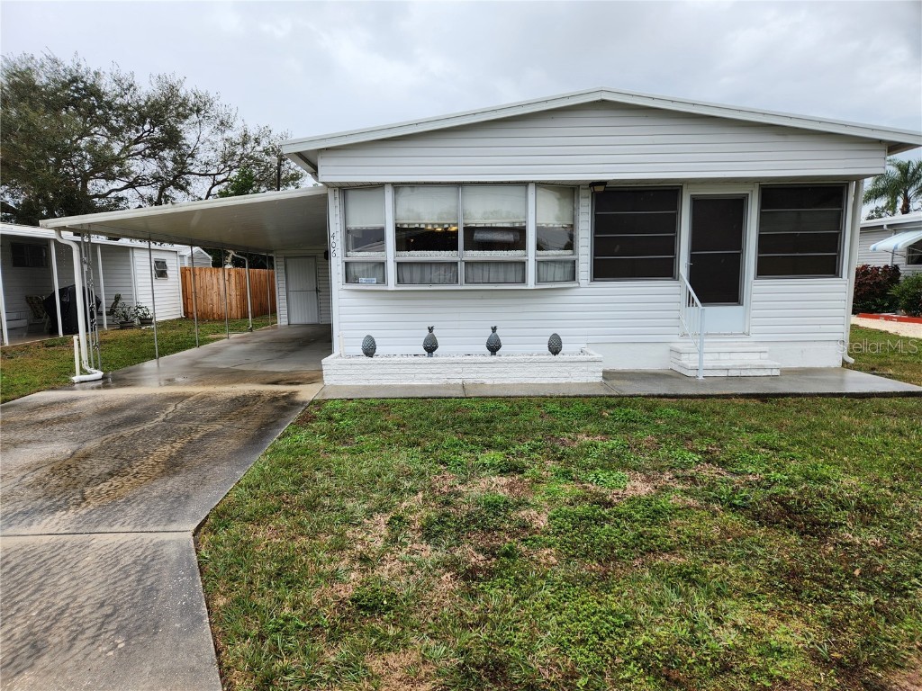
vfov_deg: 58.9
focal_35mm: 23
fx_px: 613
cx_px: 461
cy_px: 346
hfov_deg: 73.9
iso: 20
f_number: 1.8
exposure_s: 1/662
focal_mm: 5.4
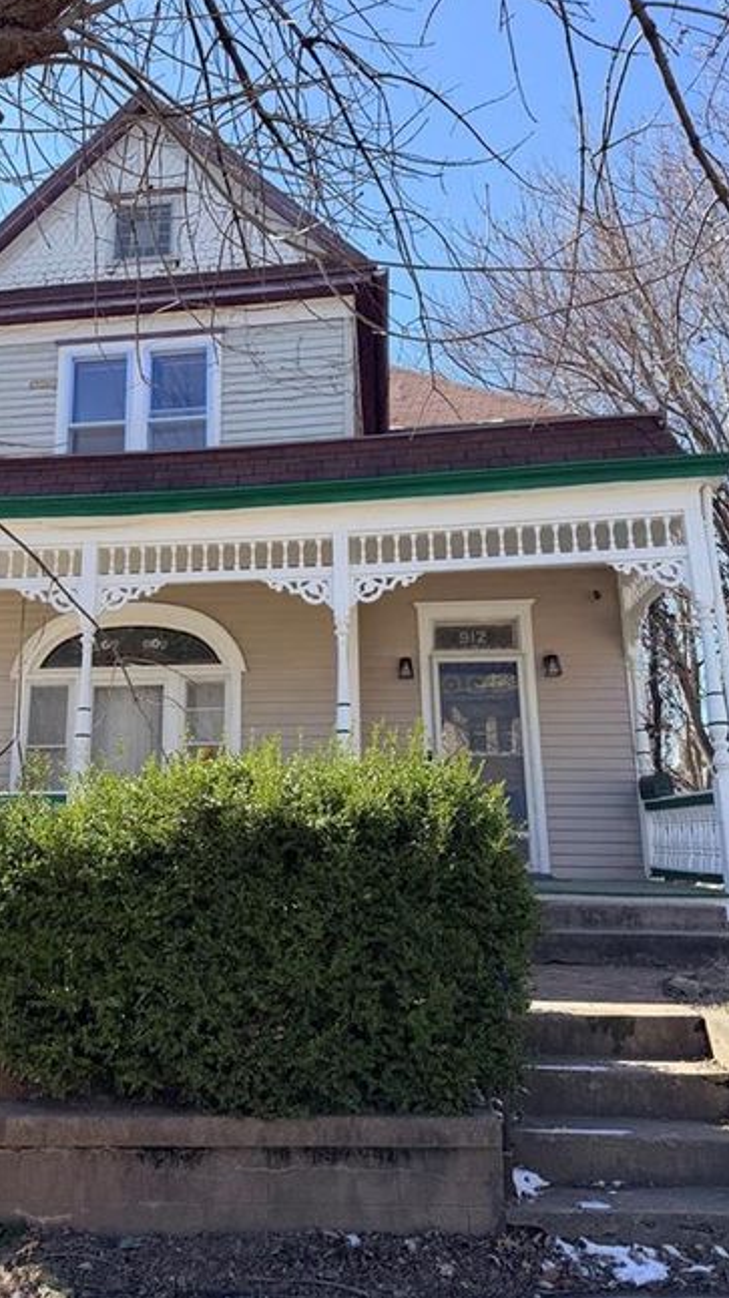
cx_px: 239
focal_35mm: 27
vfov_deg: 69.9
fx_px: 929
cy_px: 632
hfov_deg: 42.3
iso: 80
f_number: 1.78
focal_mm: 6.76
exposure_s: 1/1618
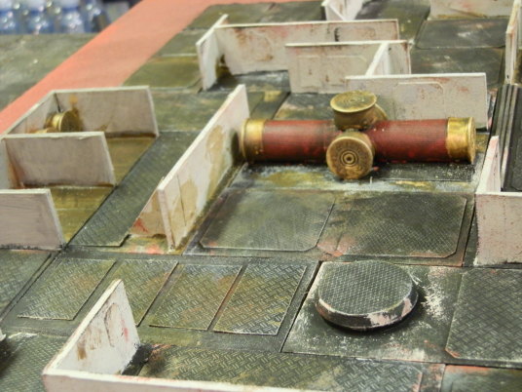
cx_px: 261
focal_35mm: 61
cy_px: 196
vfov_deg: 24.0
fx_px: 920
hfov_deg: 31.7
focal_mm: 10.99
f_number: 3.7
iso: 320
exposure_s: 1/8
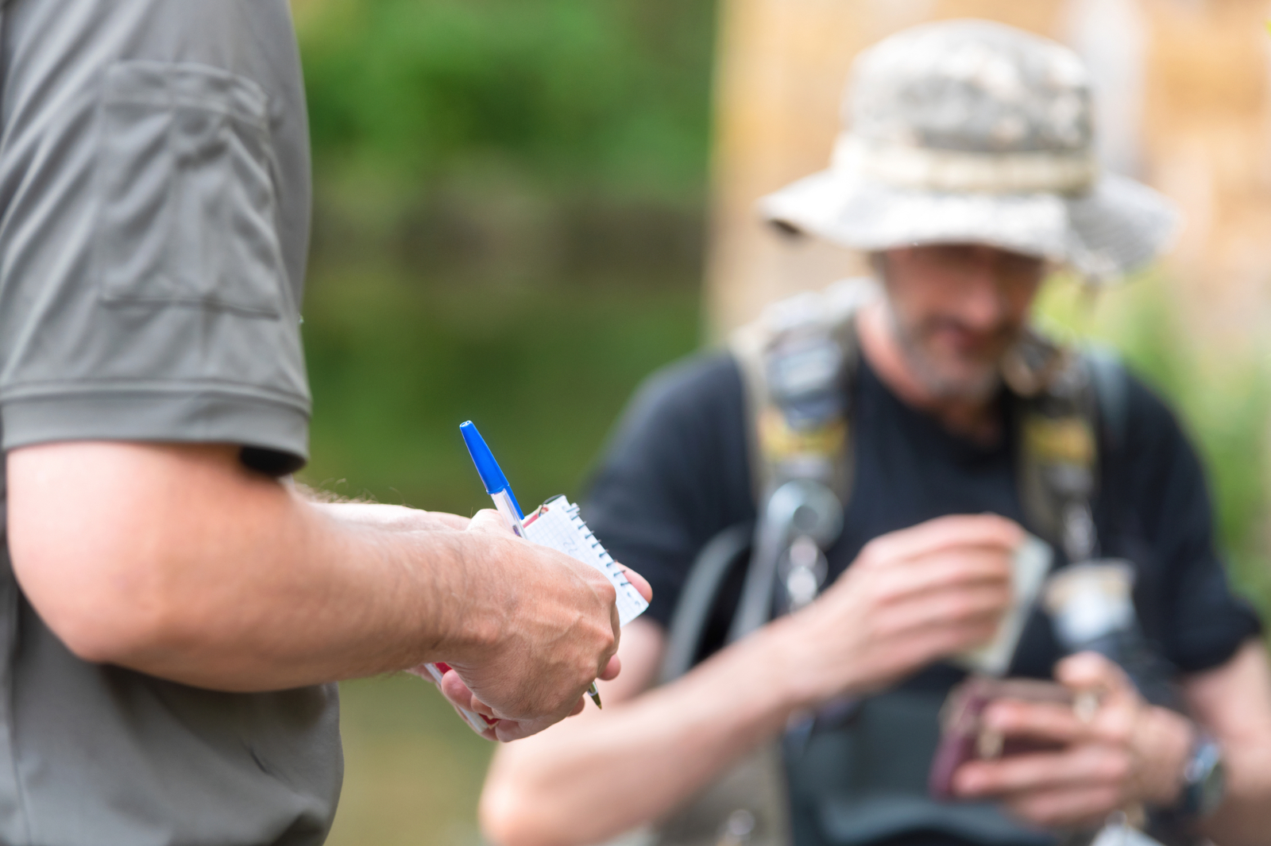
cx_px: 636
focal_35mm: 150
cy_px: 423
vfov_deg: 9.1
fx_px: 5294
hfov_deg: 13.7
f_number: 3.2
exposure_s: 1/320
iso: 200
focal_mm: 150
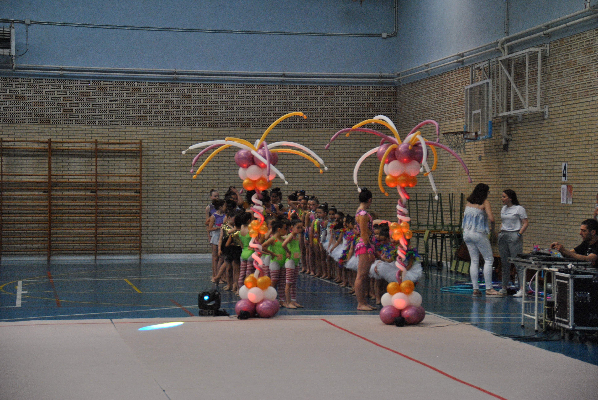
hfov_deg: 21.9
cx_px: 299
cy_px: 200
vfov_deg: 14.7
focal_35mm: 93
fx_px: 1547
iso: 800
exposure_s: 1/200
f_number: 5
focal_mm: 62
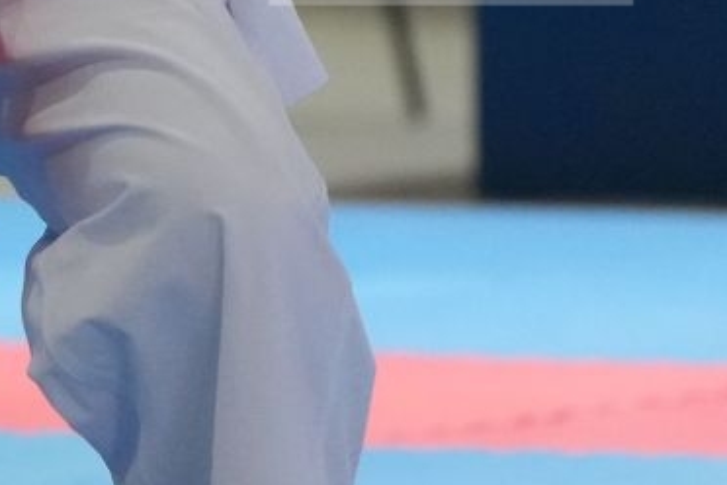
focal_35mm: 571
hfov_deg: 3.6
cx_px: -211
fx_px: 11530
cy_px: -172
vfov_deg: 2.4
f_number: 2.8
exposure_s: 1/500
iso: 5000
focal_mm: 118
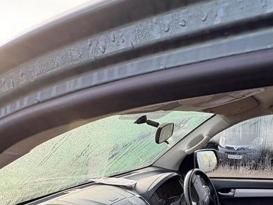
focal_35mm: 32
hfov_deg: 54.5
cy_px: 227
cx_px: 201
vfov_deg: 36.9
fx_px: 252
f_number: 2.2
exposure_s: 1/136
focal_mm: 2.22
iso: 80
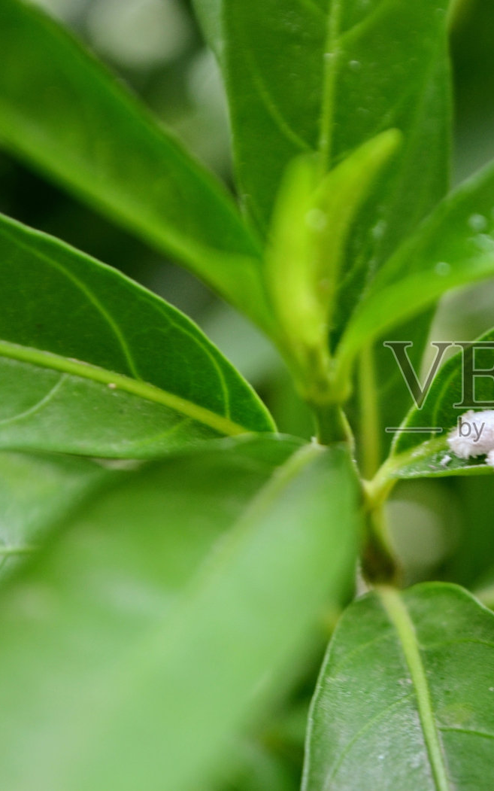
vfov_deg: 16.3
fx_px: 2752
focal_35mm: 128
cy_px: 393
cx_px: 511
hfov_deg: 10.2
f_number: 8
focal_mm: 55
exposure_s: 1/60
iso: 360
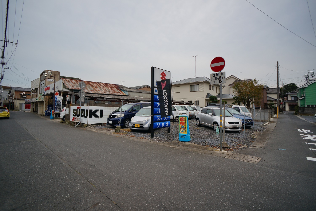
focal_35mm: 24
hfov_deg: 73.7
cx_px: 158
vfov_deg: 53.1
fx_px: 211
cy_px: 106
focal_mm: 16
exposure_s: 1/80
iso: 100
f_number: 4.5
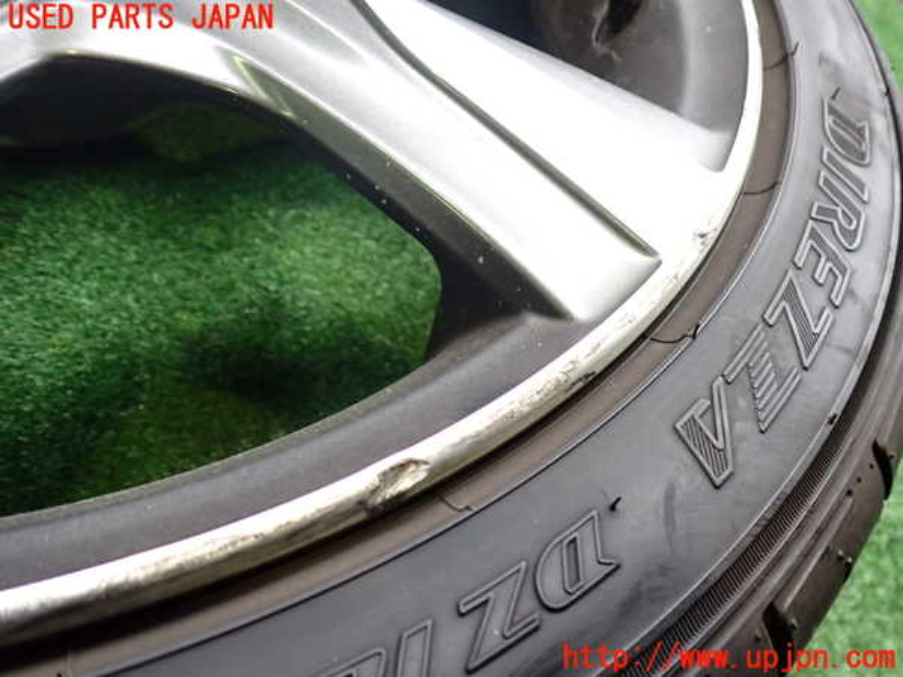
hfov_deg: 60.0
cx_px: 452
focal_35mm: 30
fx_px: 783
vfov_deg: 46.8
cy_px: 338
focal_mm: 5.4
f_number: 2.3
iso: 400
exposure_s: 1/60
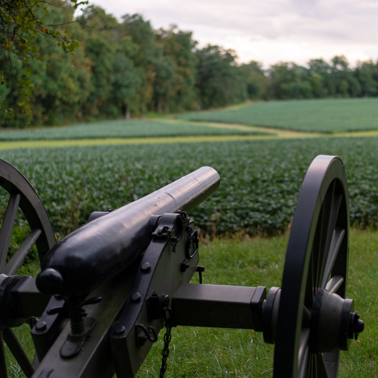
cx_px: 270
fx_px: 791
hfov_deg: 26.6
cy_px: 189
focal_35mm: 64
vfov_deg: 26.9
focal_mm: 50
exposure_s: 1/80
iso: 500
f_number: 2
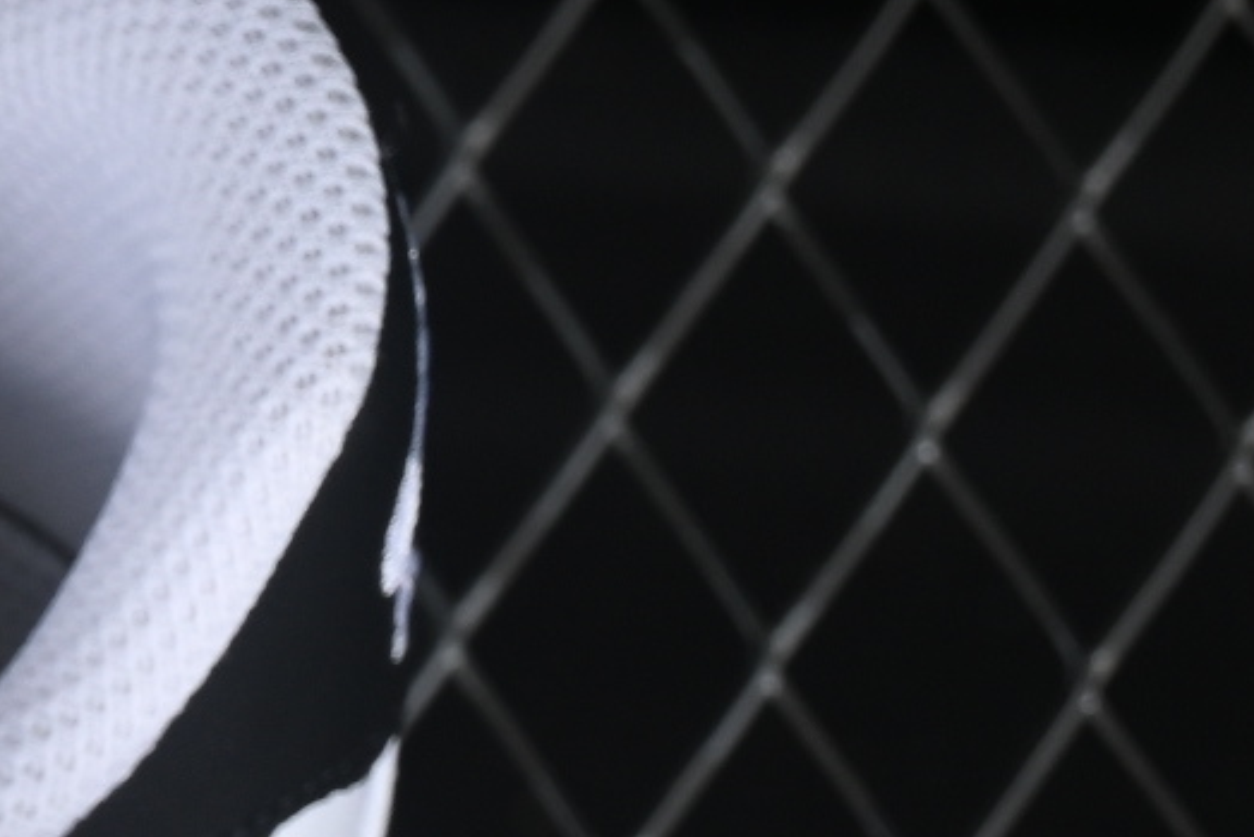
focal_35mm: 399
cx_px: -1630
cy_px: 1720
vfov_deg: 3.4
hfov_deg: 5.0
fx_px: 13902
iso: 160
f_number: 7.1
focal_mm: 50
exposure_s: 1/80
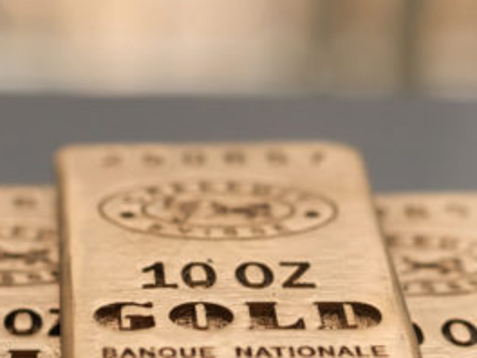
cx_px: 224
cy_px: 265
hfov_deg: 12.0
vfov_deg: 9.0
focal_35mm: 164
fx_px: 2260
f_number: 3.5
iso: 500
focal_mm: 50
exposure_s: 1/100
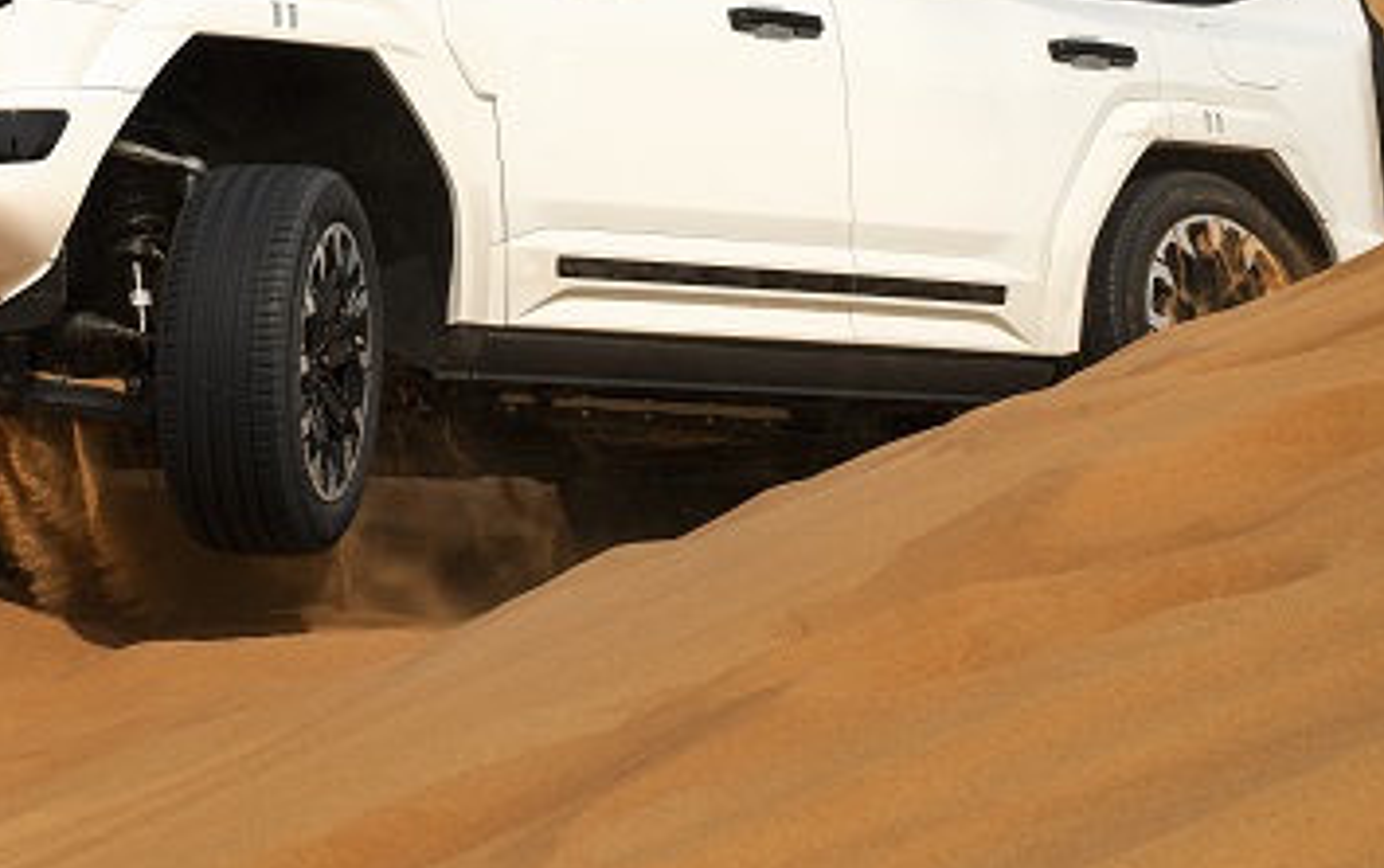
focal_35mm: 115
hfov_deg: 17.7
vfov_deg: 11.4
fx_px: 4342
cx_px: 51
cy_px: 170
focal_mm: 50
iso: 500
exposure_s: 1/1250
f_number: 14
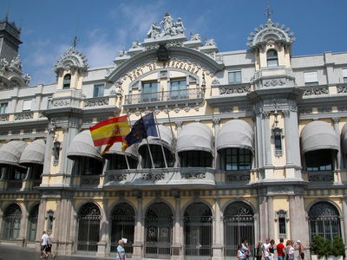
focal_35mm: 35
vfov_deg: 40.7
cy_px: 130
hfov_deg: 52.6
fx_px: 351
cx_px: 174
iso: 100
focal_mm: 8.9
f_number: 7.1
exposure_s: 1/466
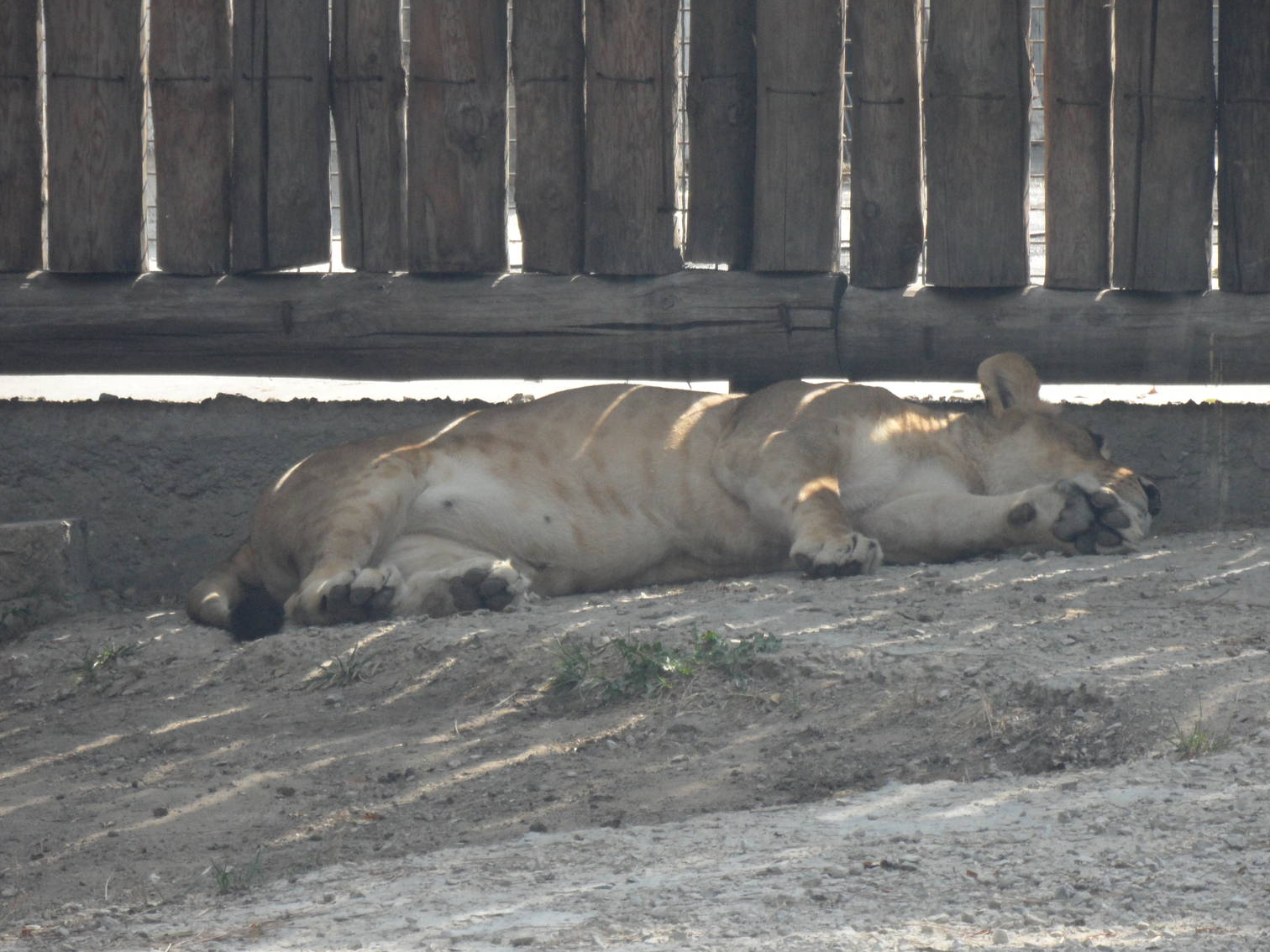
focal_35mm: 381
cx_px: 665
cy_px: 467
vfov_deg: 3.9
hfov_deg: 5.2
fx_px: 13978
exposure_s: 1/180
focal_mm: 58.5
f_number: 5.8
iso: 200
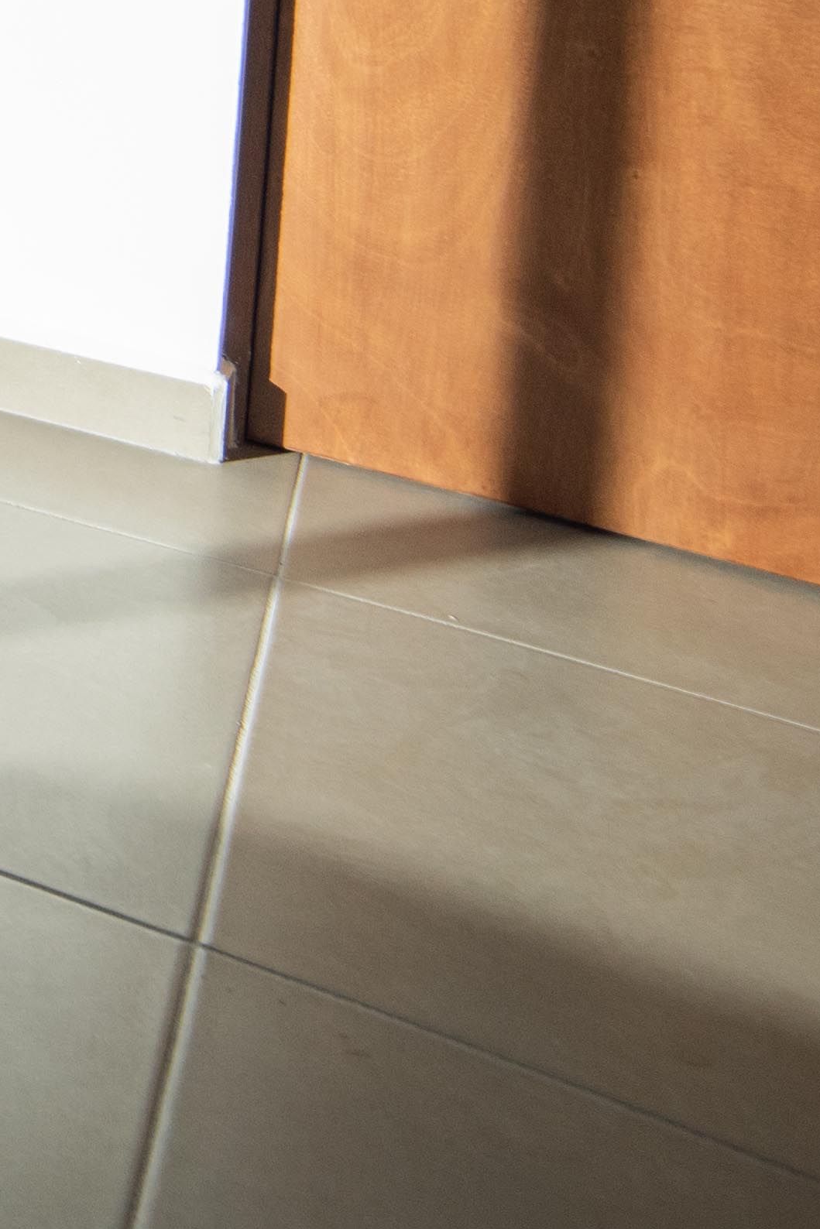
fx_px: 2186
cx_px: -1427
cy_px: -567
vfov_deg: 24.9
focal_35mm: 64
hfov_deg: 12.6
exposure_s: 1/2500
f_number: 2.8
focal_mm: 14
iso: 200
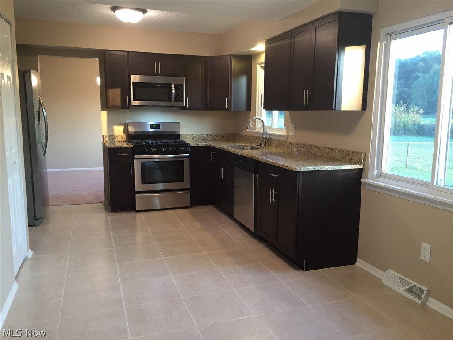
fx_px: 380
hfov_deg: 61.7
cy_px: 170
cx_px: 226
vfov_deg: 48.2
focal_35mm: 29
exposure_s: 1/30
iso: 100
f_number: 2.2
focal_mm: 4.15
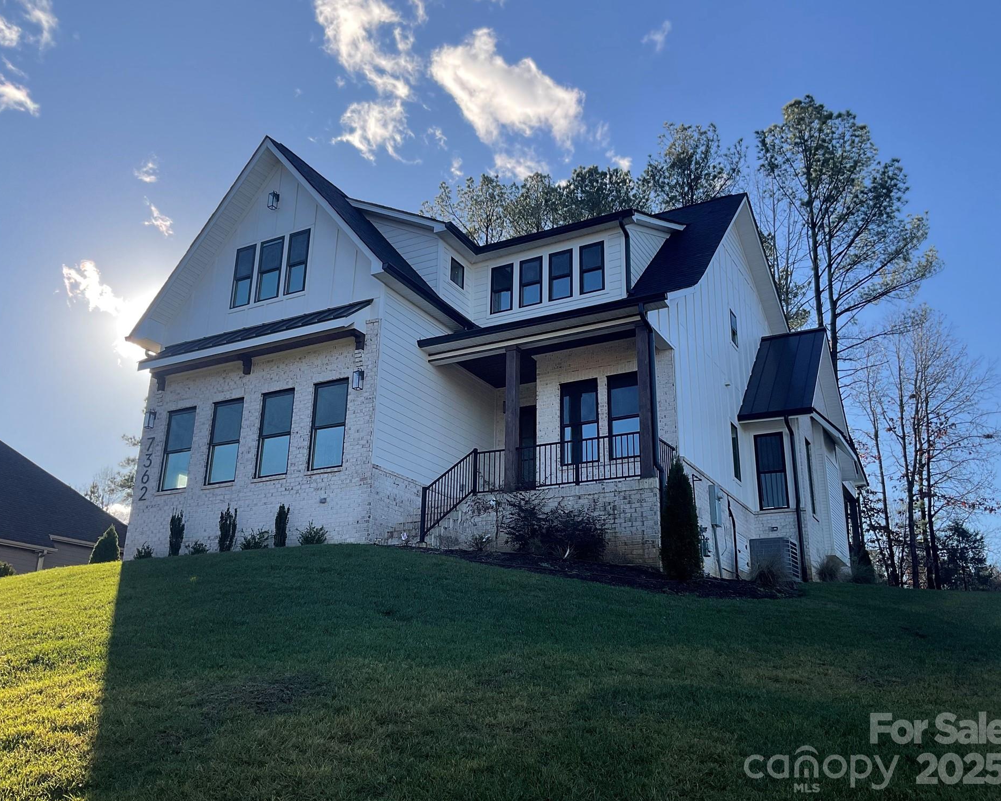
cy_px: 402
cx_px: 498
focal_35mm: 31
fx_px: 918
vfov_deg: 47.1
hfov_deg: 57.2
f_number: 1.8
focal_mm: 3
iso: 16
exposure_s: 1/1144
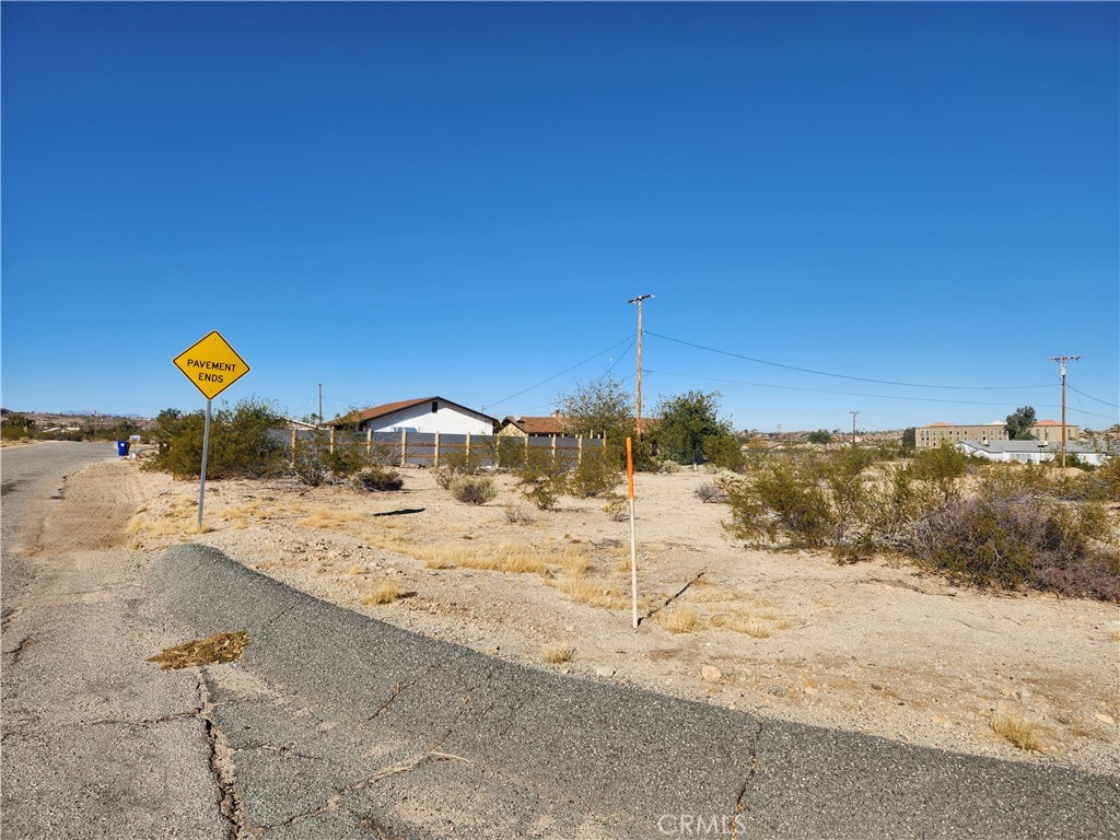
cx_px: 560
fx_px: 744
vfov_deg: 58.9
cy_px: 420
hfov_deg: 73.9
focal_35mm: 23
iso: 20
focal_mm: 5.4
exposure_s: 1/2404
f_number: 1.8
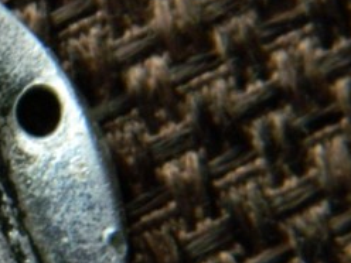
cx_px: -192
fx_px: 3366
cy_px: 270
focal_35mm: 332
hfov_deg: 5.9
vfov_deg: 4.5
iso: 400
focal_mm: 18.6
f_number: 4.5
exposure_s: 1/13
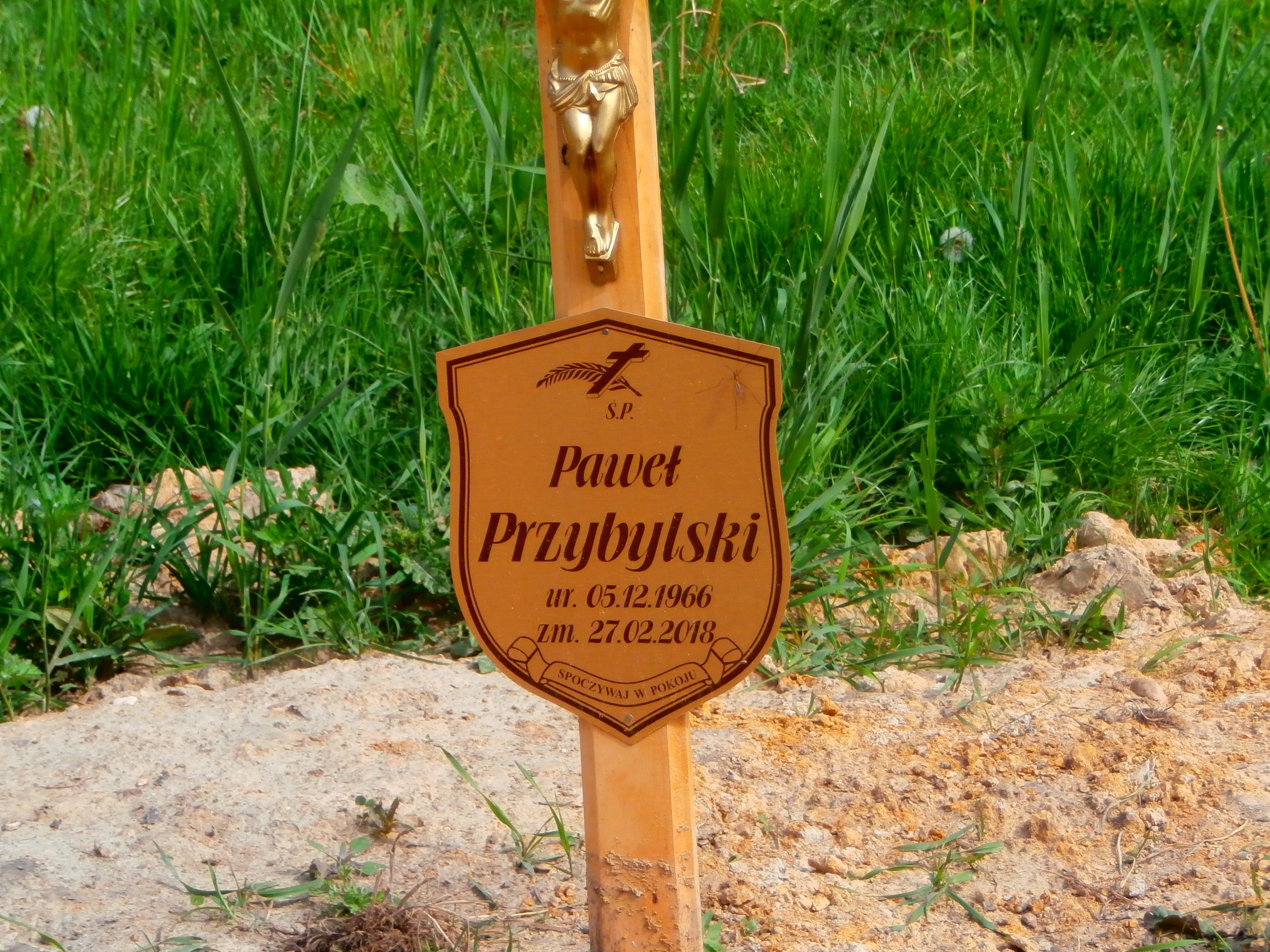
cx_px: 613
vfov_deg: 10.6
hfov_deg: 14.1
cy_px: 571
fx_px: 5137
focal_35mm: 140
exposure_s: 1/400
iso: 100
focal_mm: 19.54
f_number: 5.4
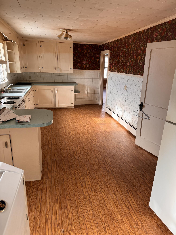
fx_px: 163
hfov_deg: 56.8
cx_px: 88
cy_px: 118
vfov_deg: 71.6
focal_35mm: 24
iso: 100
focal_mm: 6.76
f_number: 1.78
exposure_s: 1/121
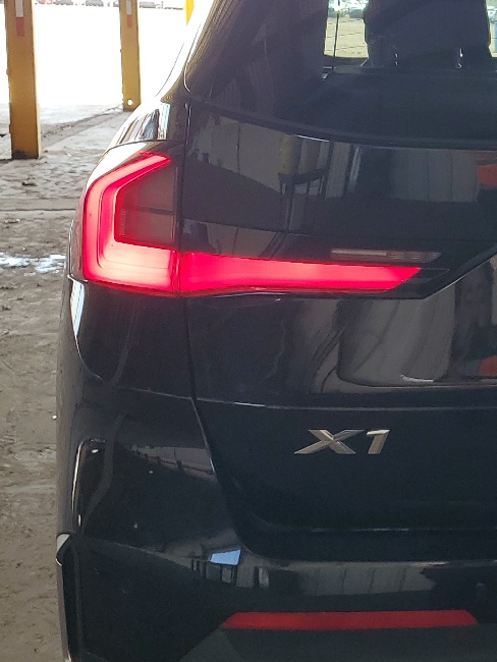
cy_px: 236
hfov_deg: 20.7
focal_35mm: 64
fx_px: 1224
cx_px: 668
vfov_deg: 30.1
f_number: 1.5
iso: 50
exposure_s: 1/189
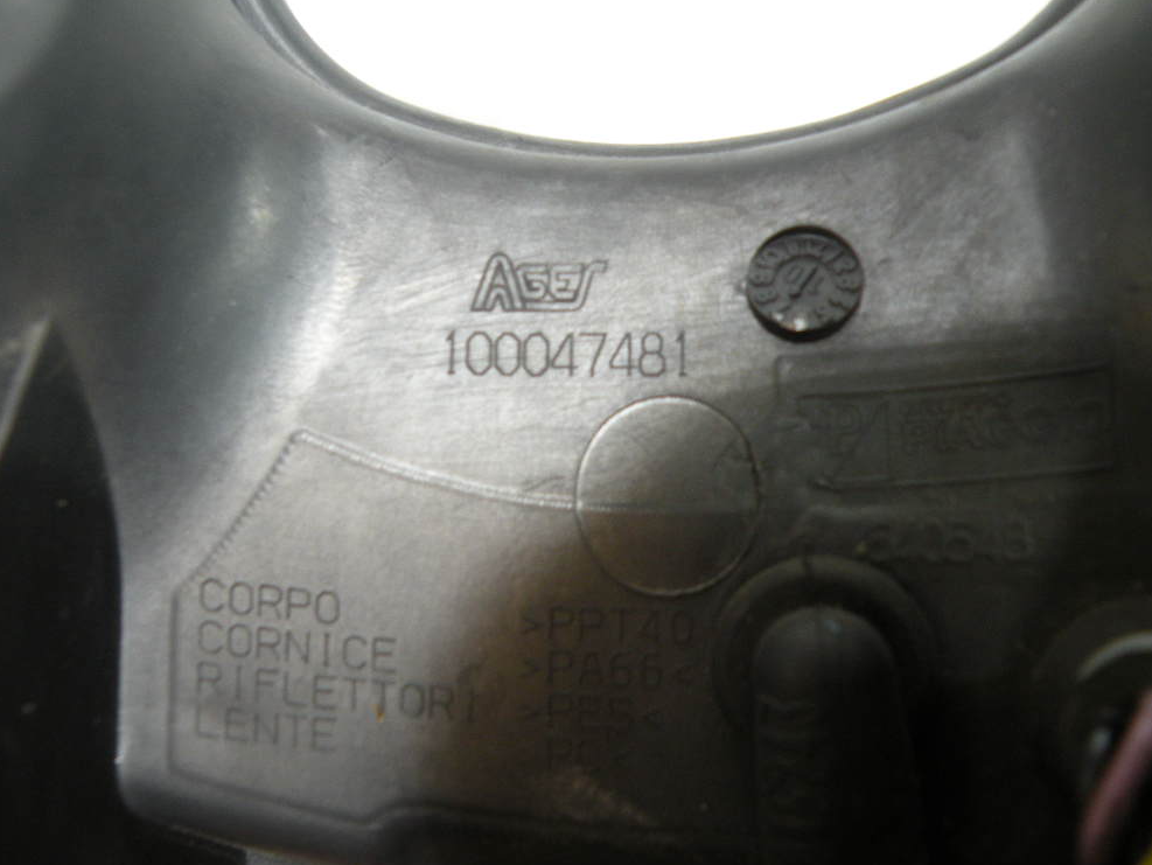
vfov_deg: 49.8
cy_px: 424
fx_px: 932
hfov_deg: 63.4
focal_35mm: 28
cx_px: 572
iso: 188
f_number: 2.8
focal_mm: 4.7
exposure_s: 1/60
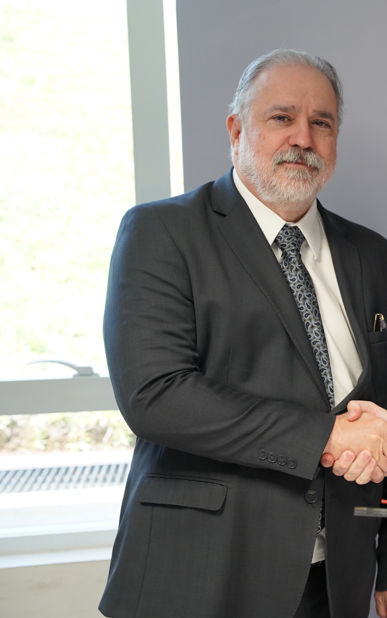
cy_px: 309
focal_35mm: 76
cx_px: 464
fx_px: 1289
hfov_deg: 16.4
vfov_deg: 27.0
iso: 2500
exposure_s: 1/160
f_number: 4
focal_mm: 49.9
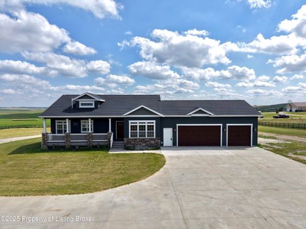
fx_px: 212
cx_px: 153
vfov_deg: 56.8
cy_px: 114
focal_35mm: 24
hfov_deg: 71.6
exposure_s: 1/6000
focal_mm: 8.67
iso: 180
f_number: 1.8
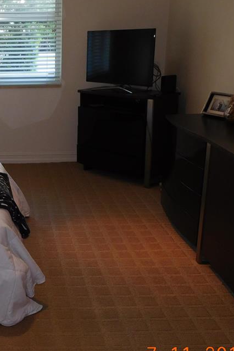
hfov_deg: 25.7
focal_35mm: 50
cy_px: 187
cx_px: 4
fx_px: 487
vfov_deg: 39.6
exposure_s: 1/30
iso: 200
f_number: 3.2
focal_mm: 5.3
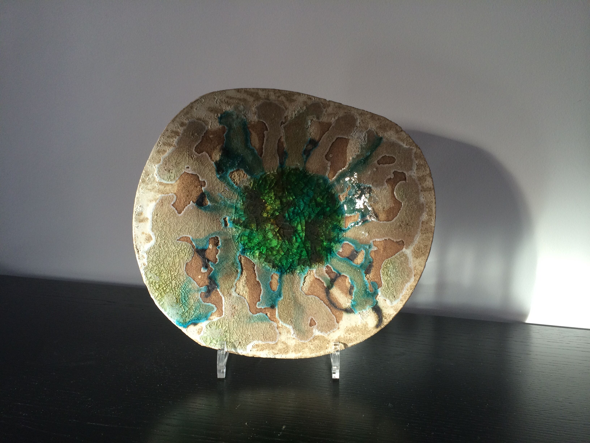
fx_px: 511
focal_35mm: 30
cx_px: 295
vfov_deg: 46.8
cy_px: 222
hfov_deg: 60.0
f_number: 2.2
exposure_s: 1/120
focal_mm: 4.12
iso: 64
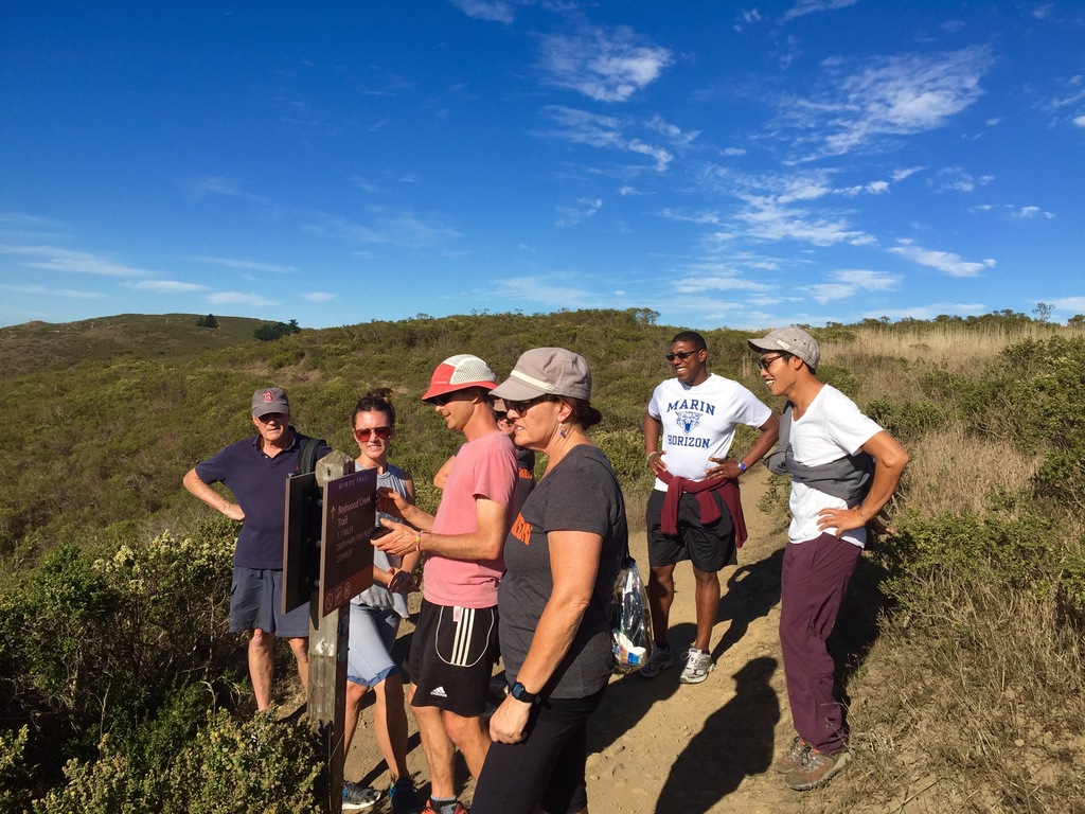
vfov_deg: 48.2
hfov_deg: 61.7
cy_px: 407
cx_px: 542
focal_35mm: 29
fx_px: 909
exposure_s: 1/2639
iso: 32
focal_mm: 4.15
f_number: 2.2
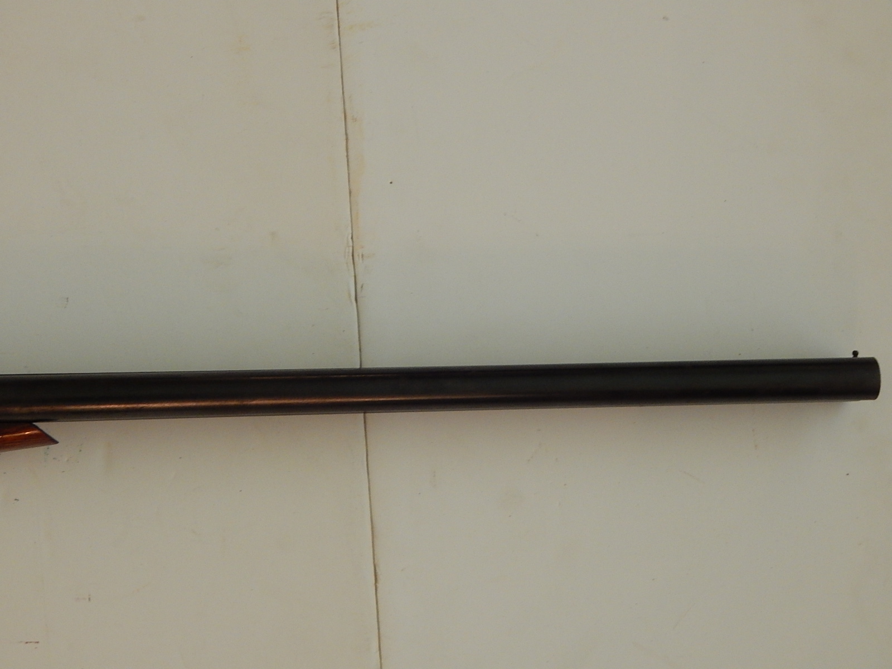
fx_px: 1933
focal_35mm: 75
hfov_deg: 26.0
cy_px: 334
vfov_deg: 19.6
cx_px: 446
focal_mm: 13.5
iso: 360
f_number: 4.2
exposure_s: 1/30
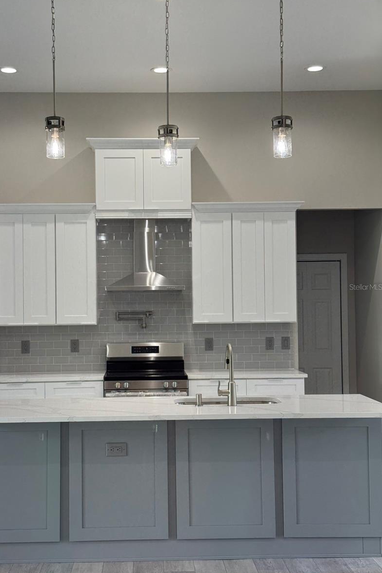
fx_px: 812
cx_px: 164
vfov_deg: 38.9
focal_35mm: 51
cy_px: 287
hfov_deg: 26.4
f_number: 1.78
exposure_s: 1/120
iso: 80
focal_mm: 6.76
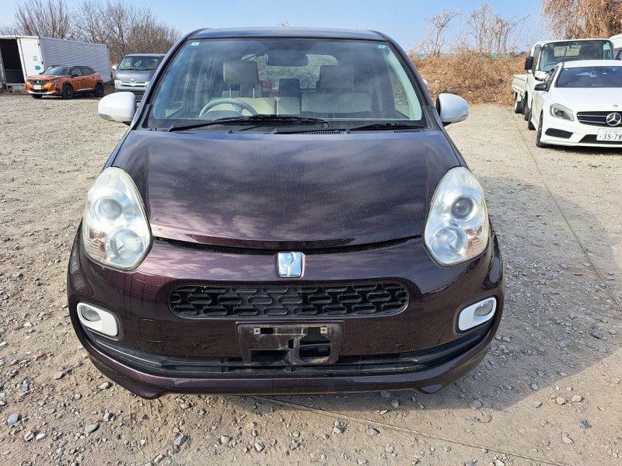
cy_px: 233
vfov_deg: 56.8
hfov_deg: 71.6
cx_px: 311
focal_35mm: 24
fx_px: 431
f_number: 1.8
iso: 50
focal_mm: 5.23
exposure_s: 1/692
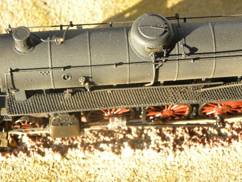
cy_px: 91
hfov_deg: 26.0
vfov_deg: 19.6
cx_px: 121
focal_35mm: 75
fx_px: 524
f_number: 4.5
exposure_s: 1/60.8
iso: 89
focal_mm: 13.4
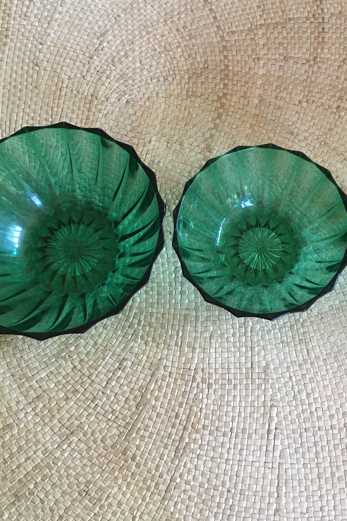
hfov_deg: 29.7
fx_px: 650
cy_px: 233
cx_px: 228
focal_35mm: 45
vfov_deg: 43.5
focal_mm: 4.15
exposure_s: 1/33
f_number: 2.2
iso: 160
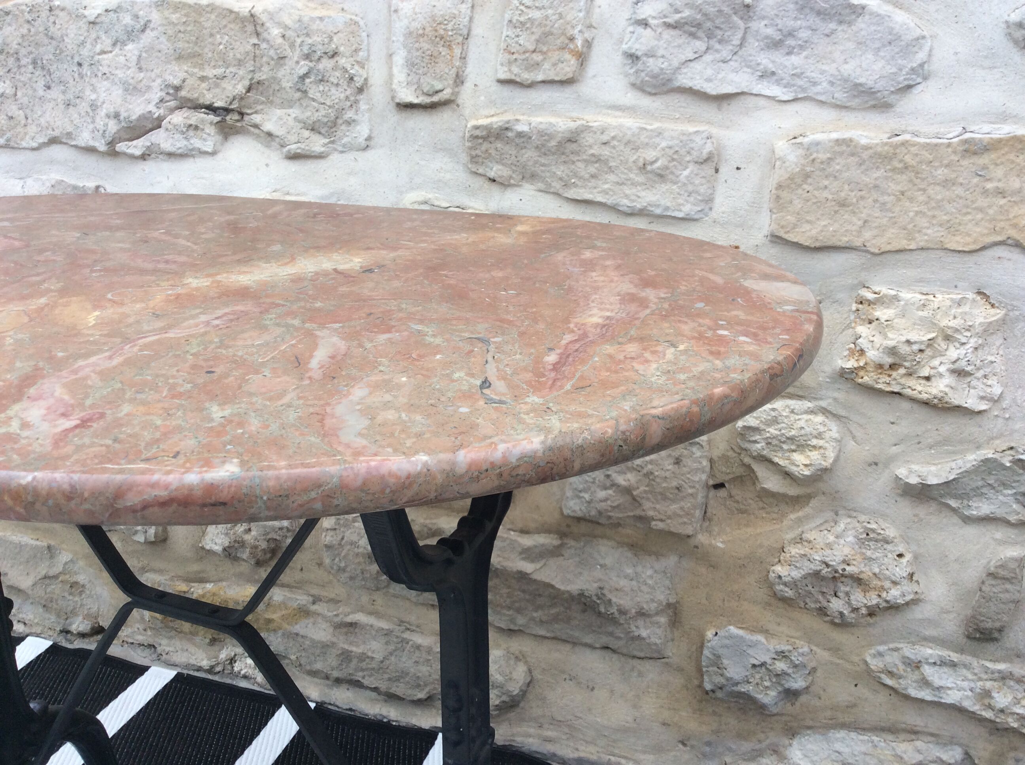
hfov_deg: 56.9
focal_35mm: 32
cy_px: 382
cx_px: 512
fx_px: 946
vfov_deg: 44.1
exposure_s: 1/104
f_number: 2.4
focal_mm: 3.3
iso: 32
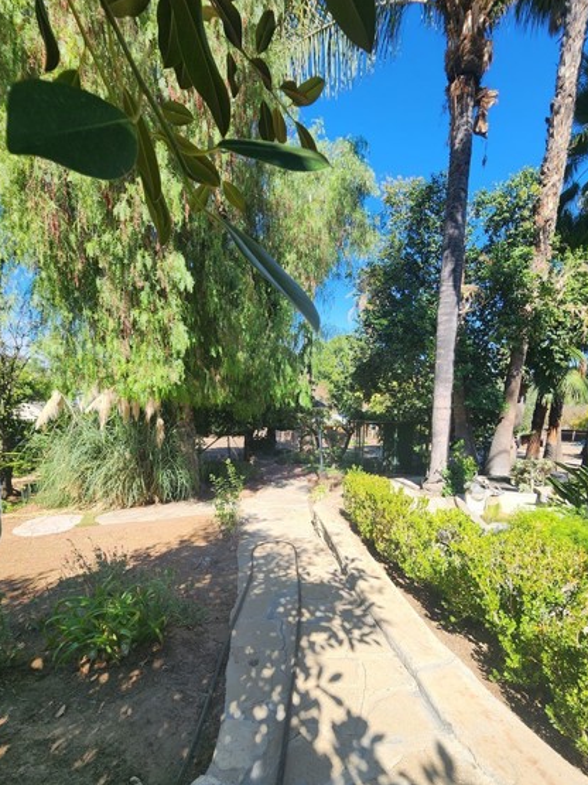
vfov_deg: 97.5
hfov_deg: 81.4
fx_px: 340
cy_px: 448
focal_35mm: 15
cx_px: 329
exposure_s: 1/871
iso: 50
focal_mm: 2.2
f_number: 2.2
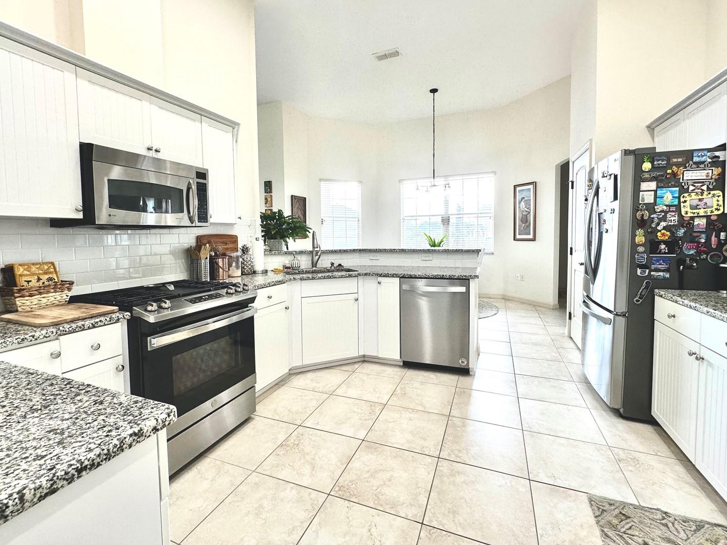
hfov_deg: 94.5
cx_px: 360
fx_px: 336
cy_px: 252
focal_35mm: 16
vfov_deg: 78.0
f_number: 2.2
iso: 100
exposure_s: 1/120
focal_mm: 2.22
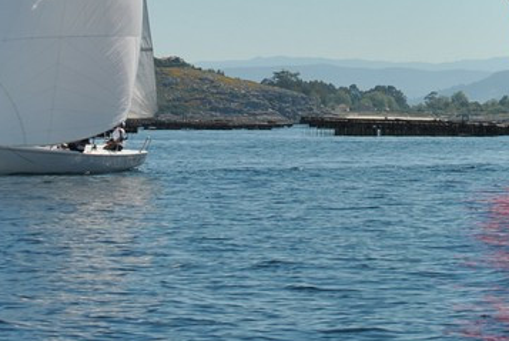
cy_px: -11
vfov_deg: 6.6
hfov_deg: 9.9
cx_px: 431
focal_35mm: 207
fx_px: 2934
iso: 100
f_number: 9
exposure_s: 1/320
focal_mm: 55
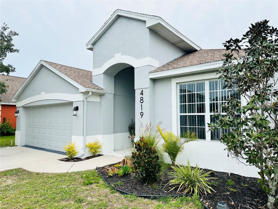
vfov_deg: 56.8
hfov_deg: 71.6
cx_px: 139
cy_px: 104
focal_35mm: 24
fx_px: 193
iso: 80
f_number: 1.78
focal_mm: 6.86
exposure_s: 1/3861
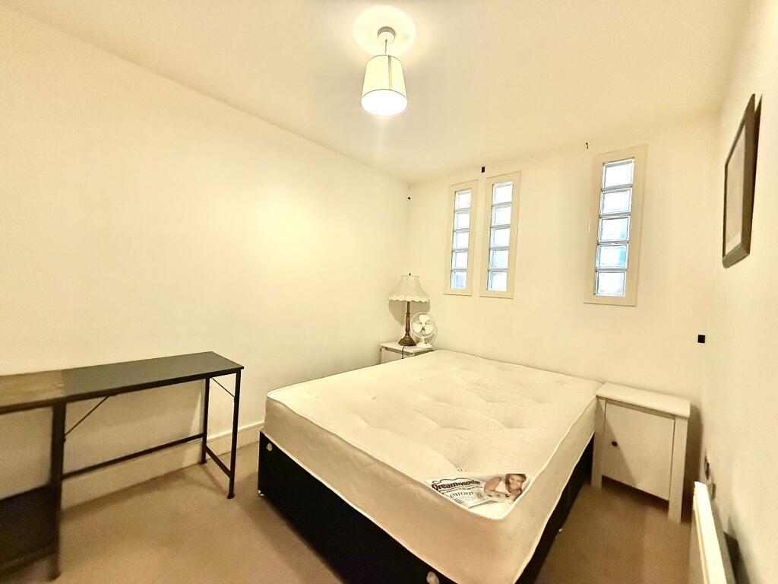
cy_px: 292
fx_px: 315
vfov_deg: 85.7
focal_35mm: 14
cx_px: 389
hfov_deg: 102.1
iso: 640
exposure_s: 1/50
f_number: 2.2
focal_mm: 2.22
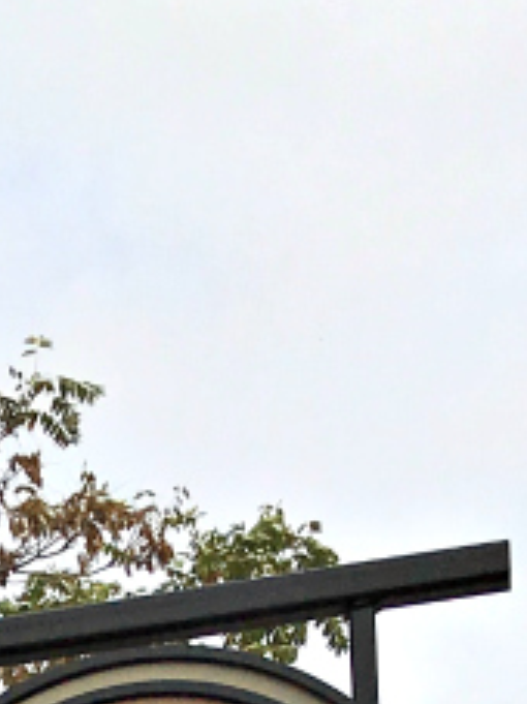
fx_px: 1869
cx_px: -74
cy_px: 1011
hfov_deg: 15.6
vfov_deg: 19.1
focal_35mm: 92
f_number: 2.2
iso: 25
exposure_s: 1/3077
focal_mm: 4.15
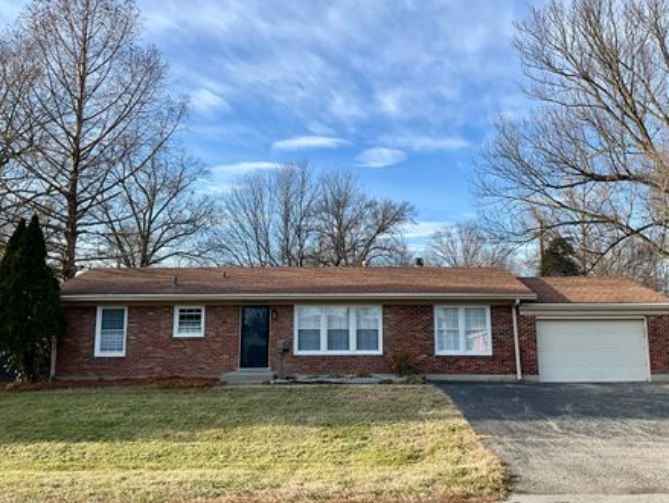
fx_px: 638
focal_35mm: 33
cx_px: 364
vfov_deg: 43.0
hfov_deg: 55.2
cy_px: 251
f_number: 1.8
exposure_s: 1/1035
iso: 25
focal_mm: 3
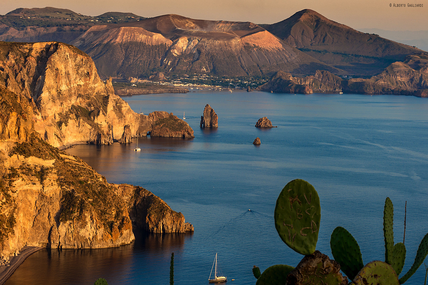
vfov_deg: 15.9
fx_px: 1022
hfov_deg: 23.6
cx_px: 214
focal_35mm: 86
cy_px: 142
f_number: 22
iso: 100
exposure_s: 1/13
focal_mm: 86
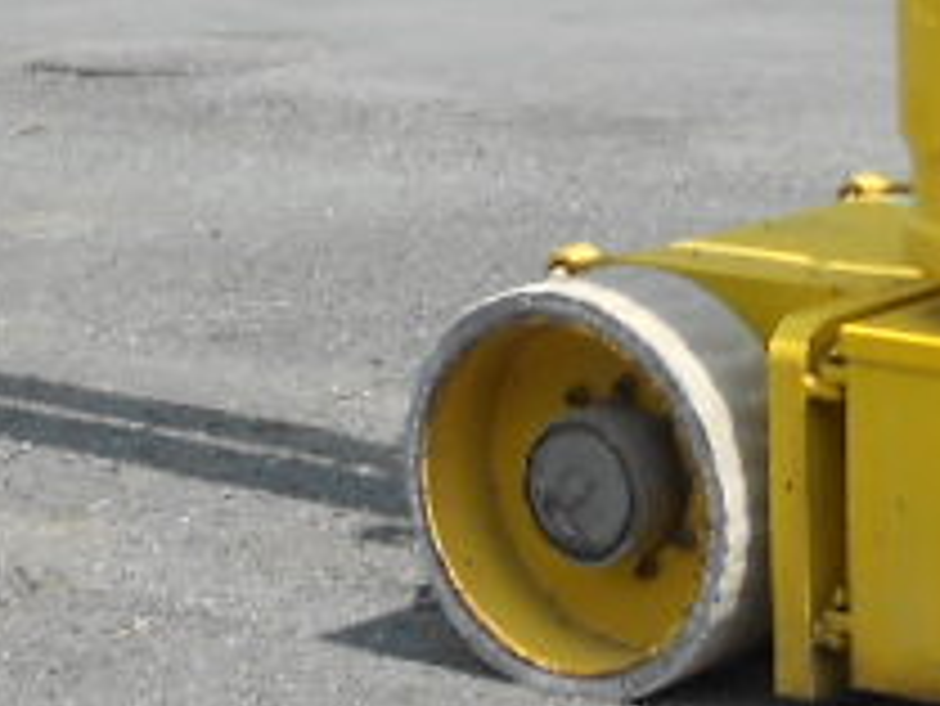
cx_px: 693
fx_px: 3858
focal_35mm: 142
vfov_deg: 10.4
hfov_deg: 13.8
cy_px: 459
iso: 80
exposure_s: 1/800
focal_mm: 5.1
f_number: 3.4
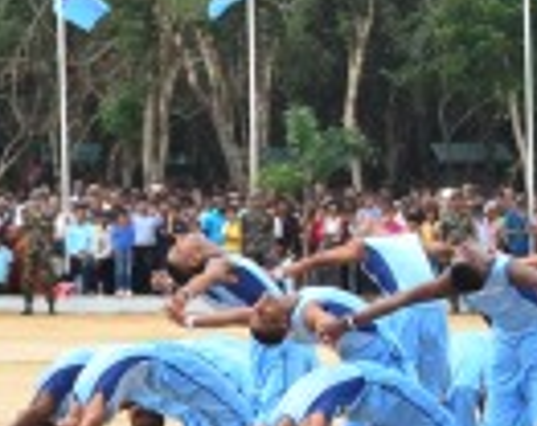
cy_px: 104
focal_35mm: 355
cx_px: 824
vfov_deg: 4.3
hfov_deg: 5.4
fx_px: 5628
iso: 320
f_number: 9
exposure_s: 1/250
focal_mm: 55
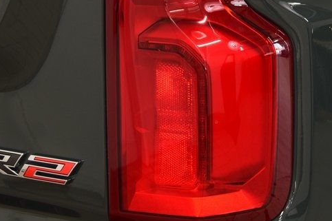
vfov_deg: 8.9
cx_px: 170
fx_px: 1410
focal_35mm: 153
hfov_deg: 13.4
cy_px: 19
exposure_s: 1/15
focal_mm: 48
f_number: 6.3
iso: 640
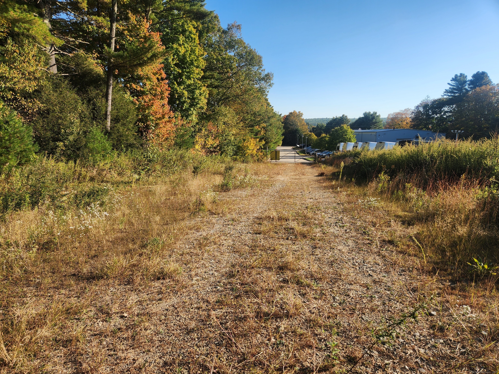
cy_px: 187
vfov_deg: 58.9
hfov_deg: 73.9
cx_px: 250
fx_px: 332
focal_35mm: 23
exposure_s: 1/919
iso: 20
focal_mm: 5.4
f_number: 1.8
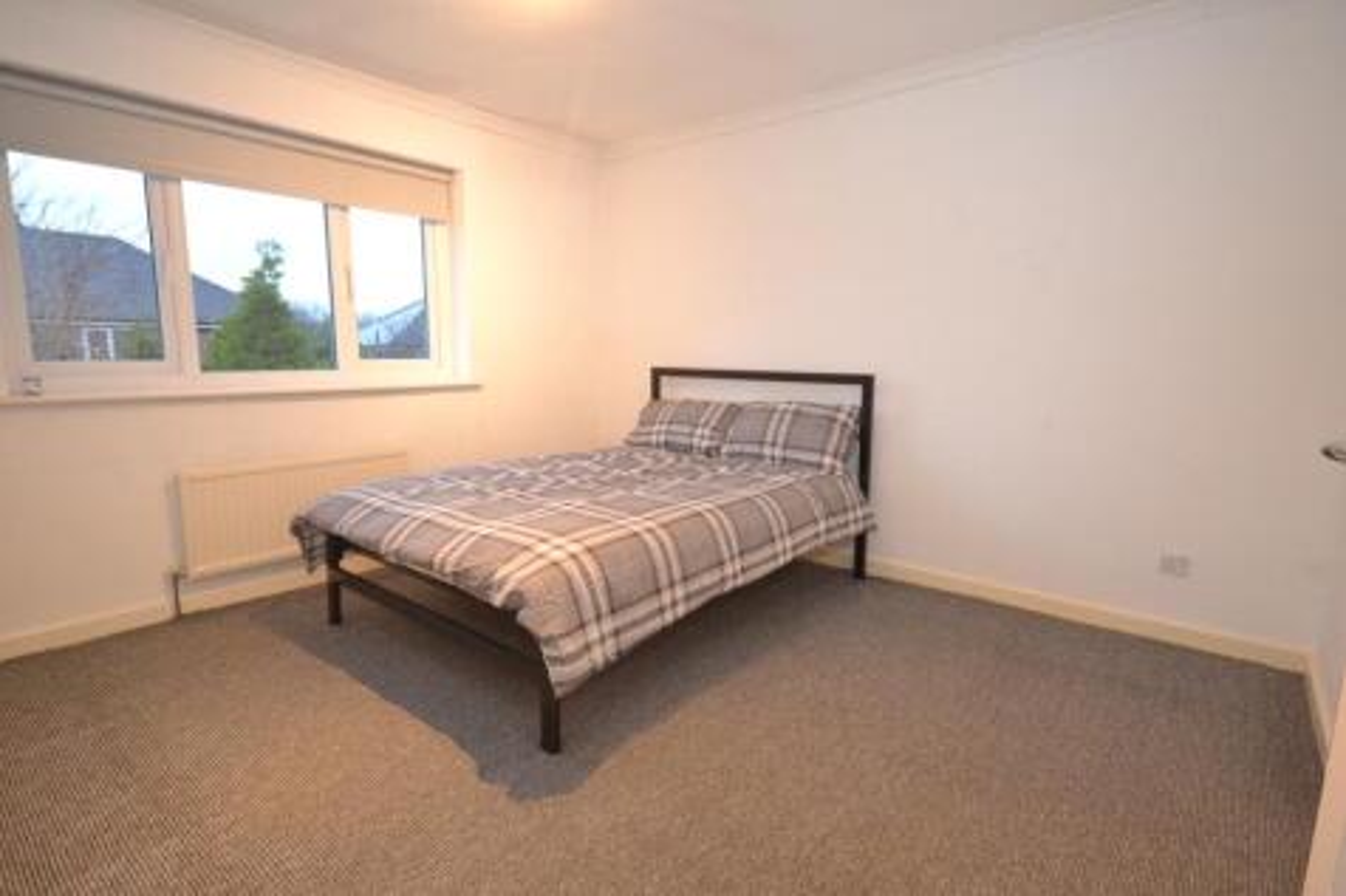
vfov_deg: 67.3
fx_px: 673
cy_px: 448
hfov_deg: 90.0
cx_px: 673
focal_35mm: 18
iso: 2800
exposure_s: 1/60
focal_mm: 12
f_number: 4.5
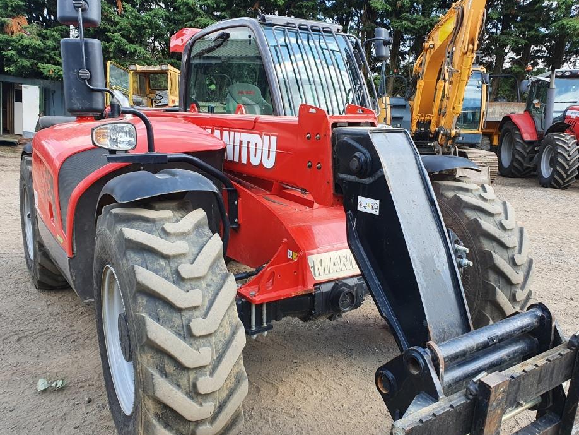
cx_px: 303
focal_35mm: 29
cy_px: 229
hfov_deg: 61.6
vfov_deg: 48.2
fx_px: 485
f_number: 2.4
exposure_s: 1/235
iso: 50
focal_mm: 4.32
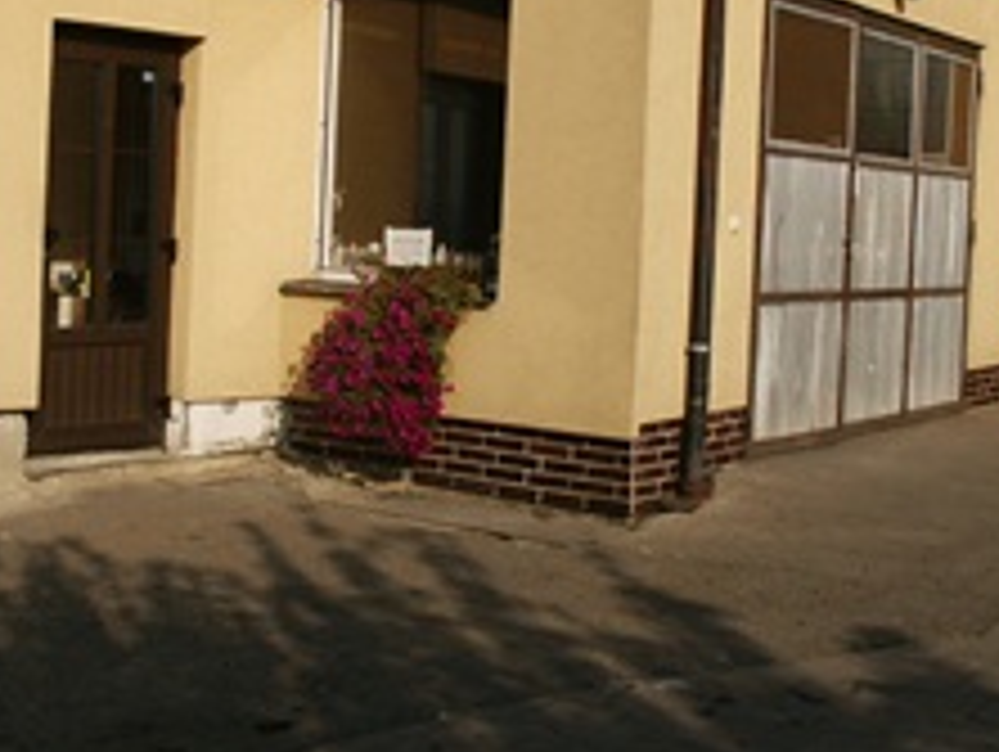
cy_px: 257
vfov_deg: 23.2
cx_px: 302
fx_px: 1820
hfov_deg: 30.4
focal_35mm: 63
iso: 64
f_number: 6.7
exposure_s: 1/500
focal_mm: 7.18
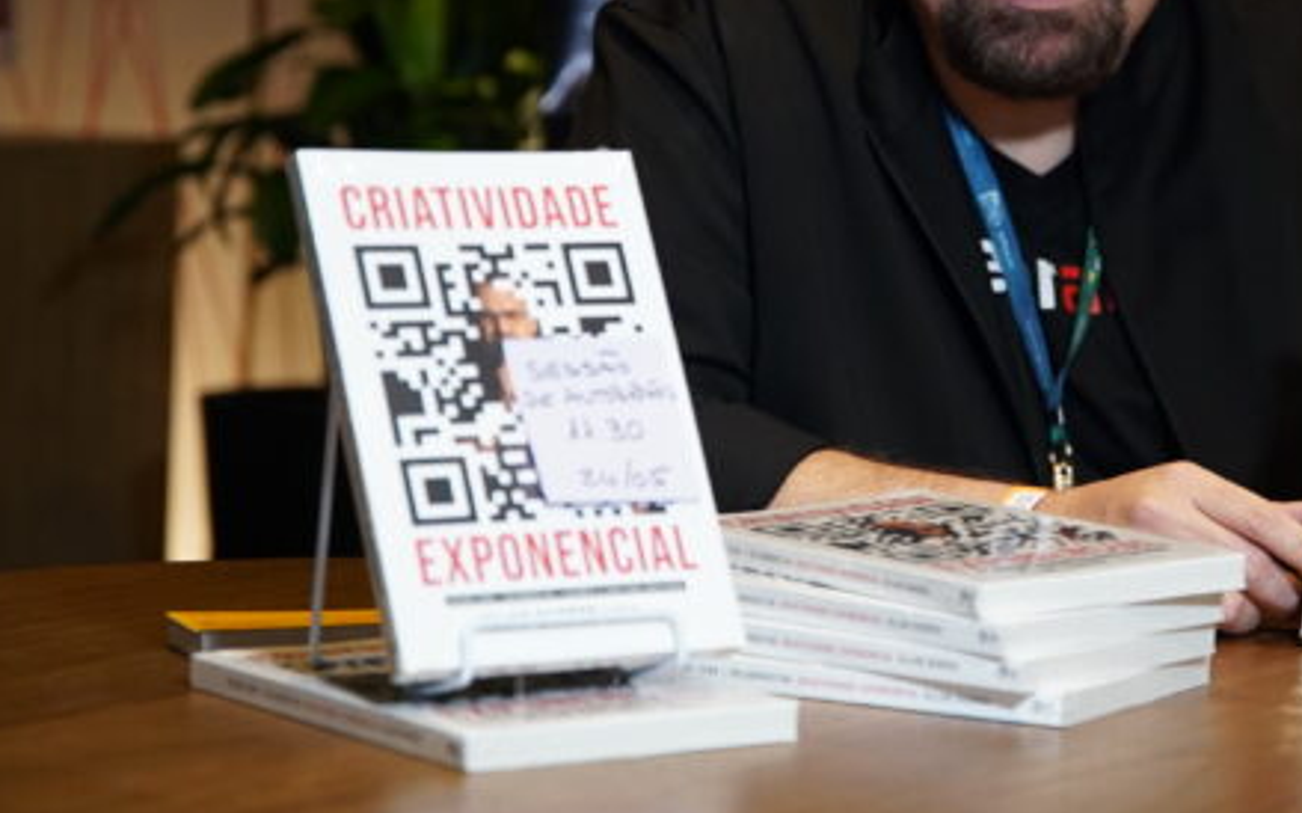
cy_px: 156
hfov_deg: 16.6
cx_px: 1011
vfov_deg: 10.4
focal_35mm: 125
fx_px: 4434
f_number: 3.2
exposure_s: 1/100
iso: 1250
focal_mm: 70
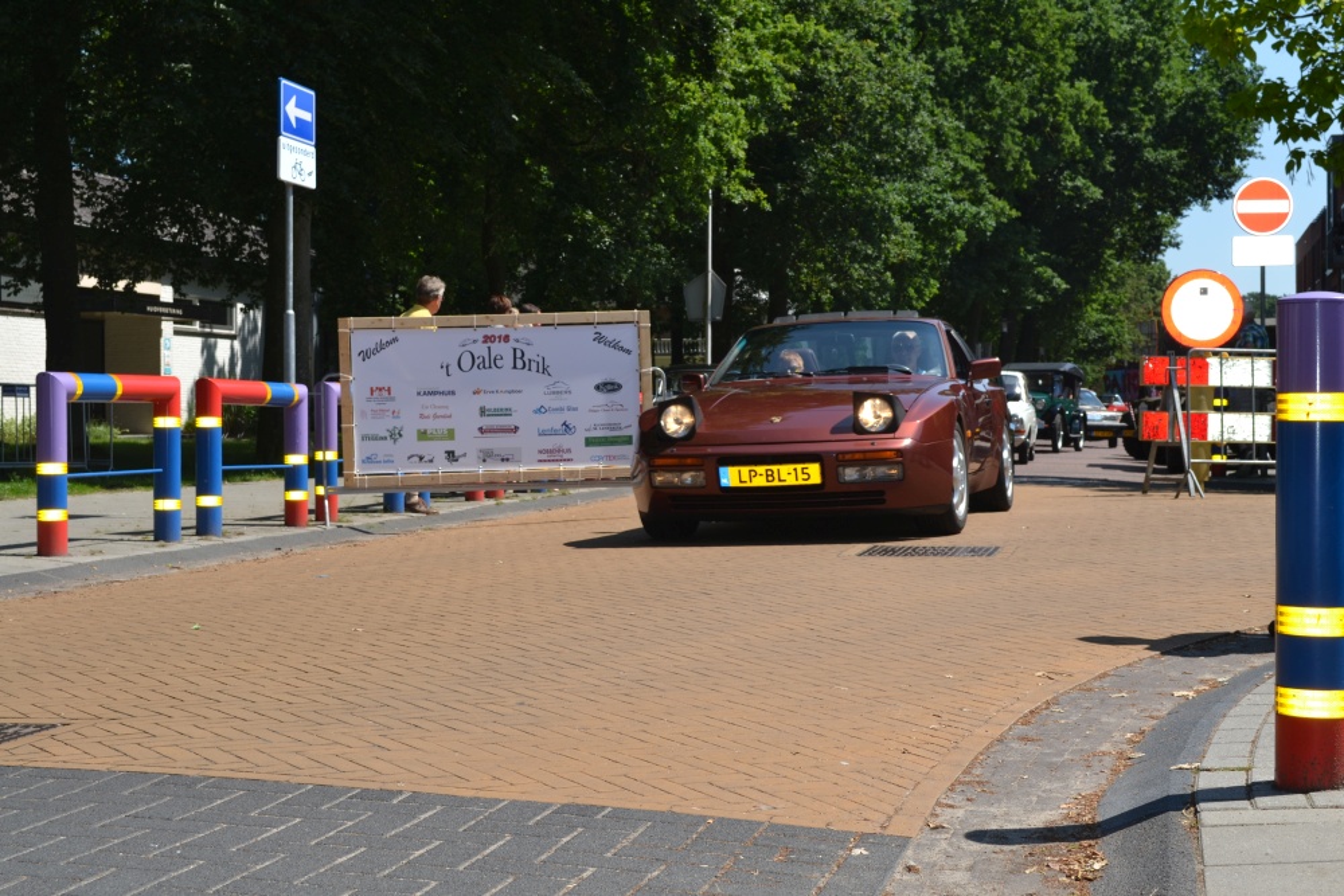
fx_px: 2016
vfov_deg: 25.1
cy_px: 448
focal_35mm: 54
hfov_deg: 36.9
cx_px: 672
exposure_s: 1/200
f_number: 9
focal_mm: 36
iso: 100
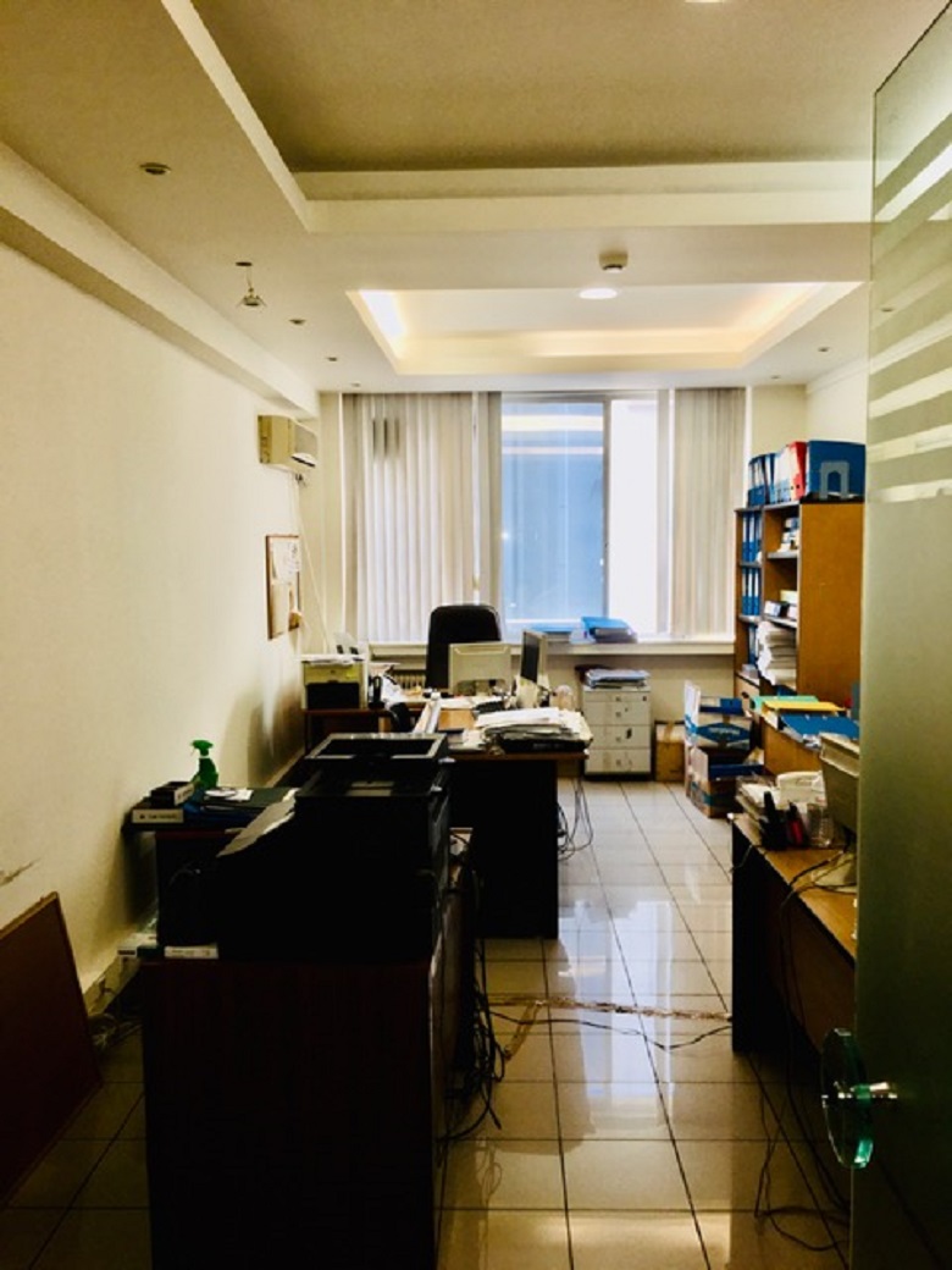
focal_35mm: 29
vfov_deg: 61.7
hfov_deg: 48.2
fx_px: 1063
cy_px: 635
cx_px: 476
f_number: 2.2
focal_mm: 4.15
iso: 25
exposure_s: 1/43
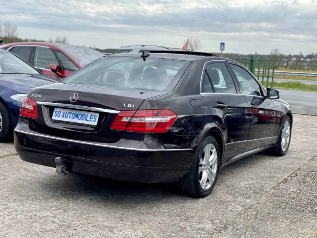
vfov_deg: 28.0
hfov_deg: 36.8
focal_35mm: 52
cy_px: 119
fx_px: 476
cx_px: 158
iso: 32
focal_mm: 6
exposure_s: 1/578
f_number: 2
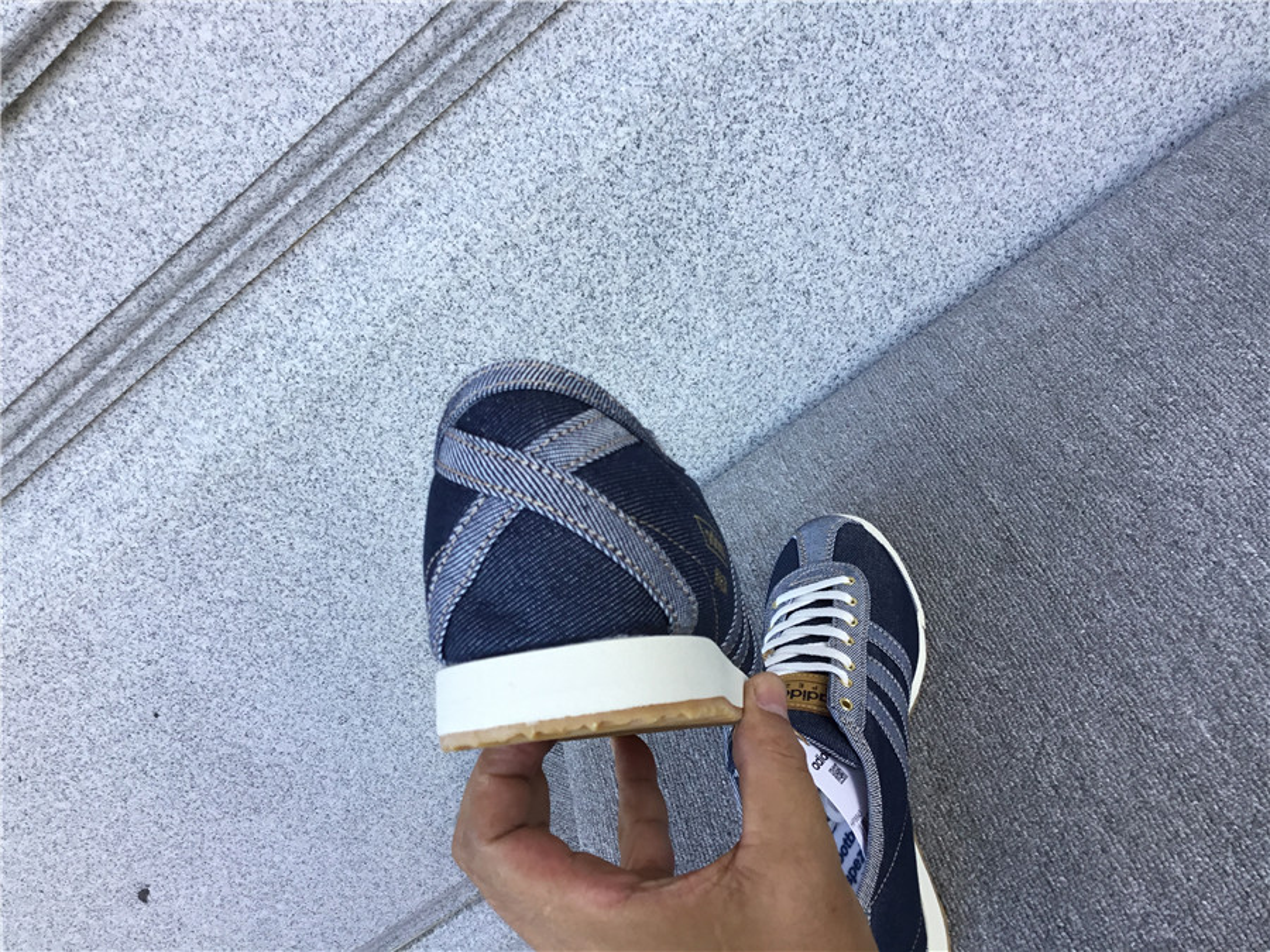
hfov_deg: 58.4
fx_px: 1137
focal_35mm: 31
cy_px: 476
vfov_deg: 45.4
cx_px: 635
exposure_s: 1/100
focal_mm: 3.3
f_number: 2.4
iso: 32
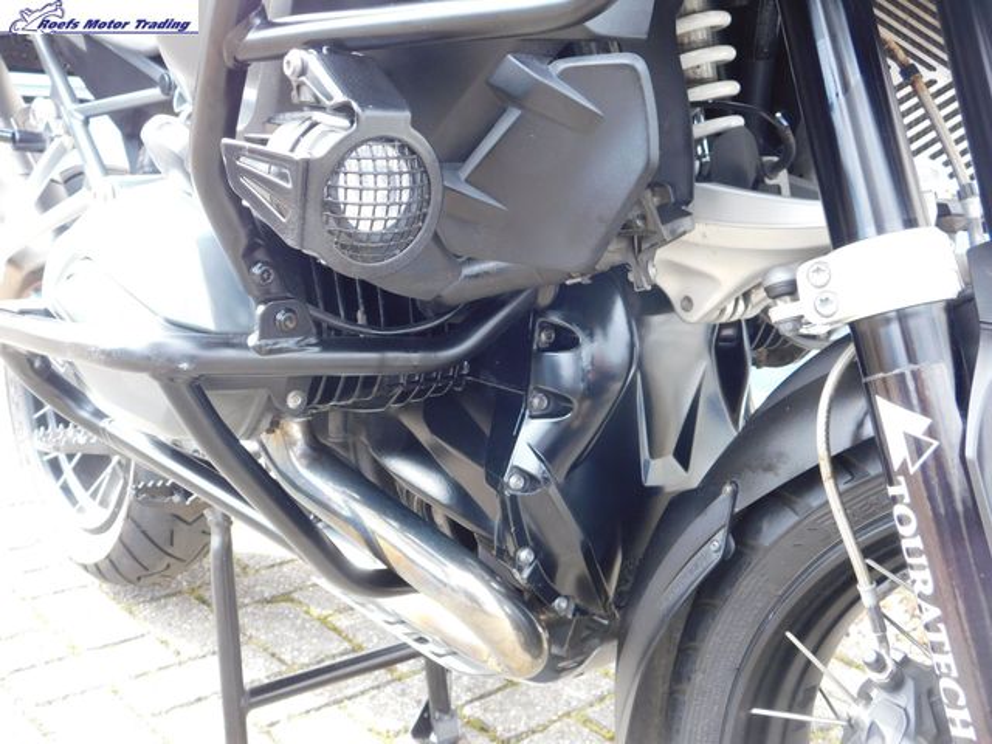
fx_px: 1146
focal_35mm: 40
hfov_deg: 46.8
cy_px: 372
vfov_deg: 36.0
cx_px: 496
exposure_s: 1/30
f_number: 3.6
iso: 125
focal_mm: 7.1
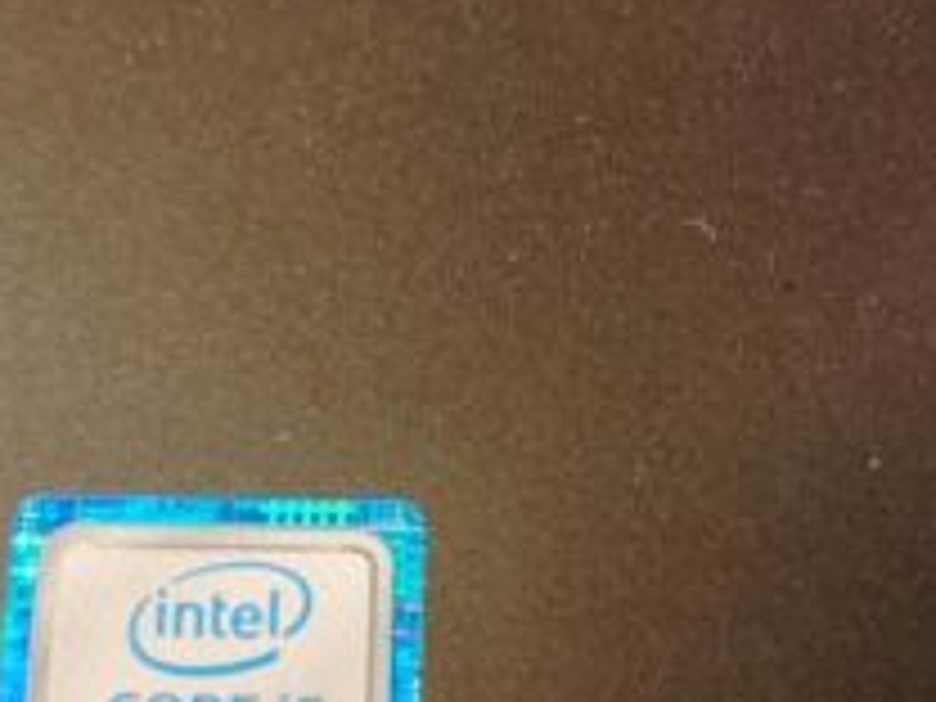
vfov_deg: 19.6
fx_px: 2028
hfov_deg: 26.0
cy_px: 446
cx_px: 504
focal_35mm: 75
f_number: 1.8
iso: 300
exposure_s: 1/50
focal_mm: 4.81
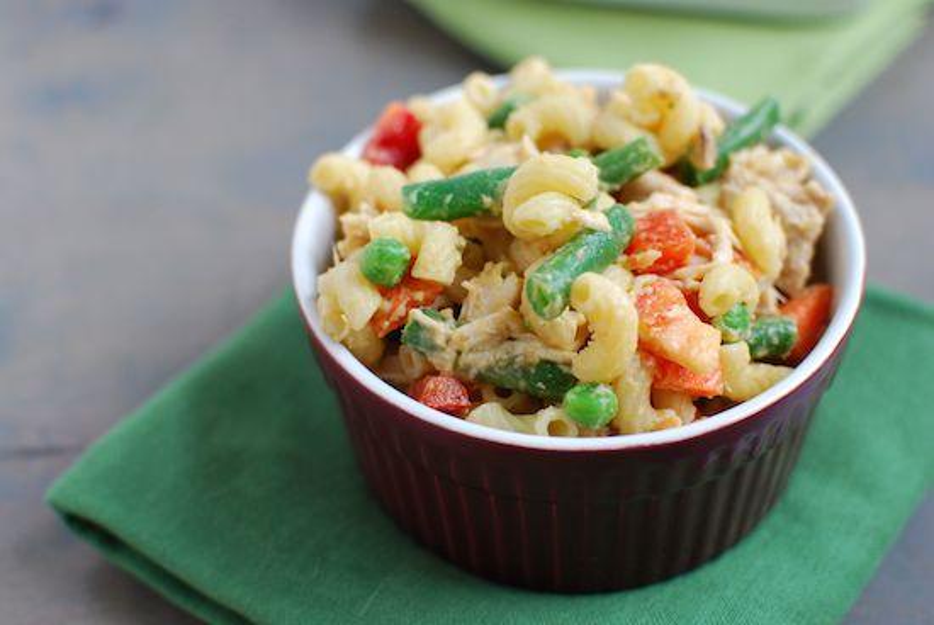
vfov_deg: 25.8
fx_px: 1364
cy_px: 312
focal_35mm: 52
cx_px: 467
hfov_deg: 37.8
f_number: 3.5
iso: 400
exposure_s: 1/80
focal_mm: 35
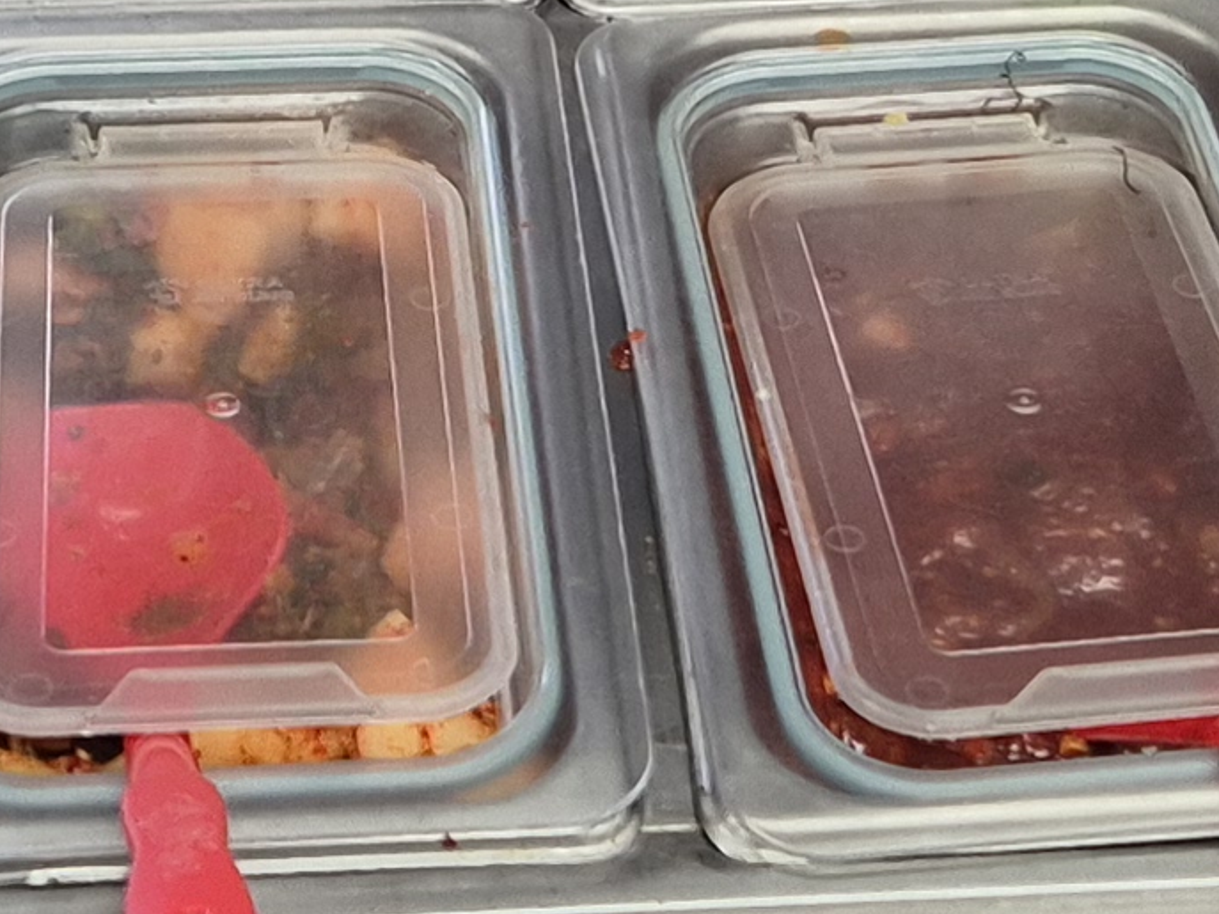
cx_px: 777
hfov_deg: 14.7
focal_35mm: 134
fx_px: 4718
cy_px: -367
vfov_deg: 10.7
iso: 100
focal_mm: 5.4
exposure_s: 1/120
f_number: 1.8
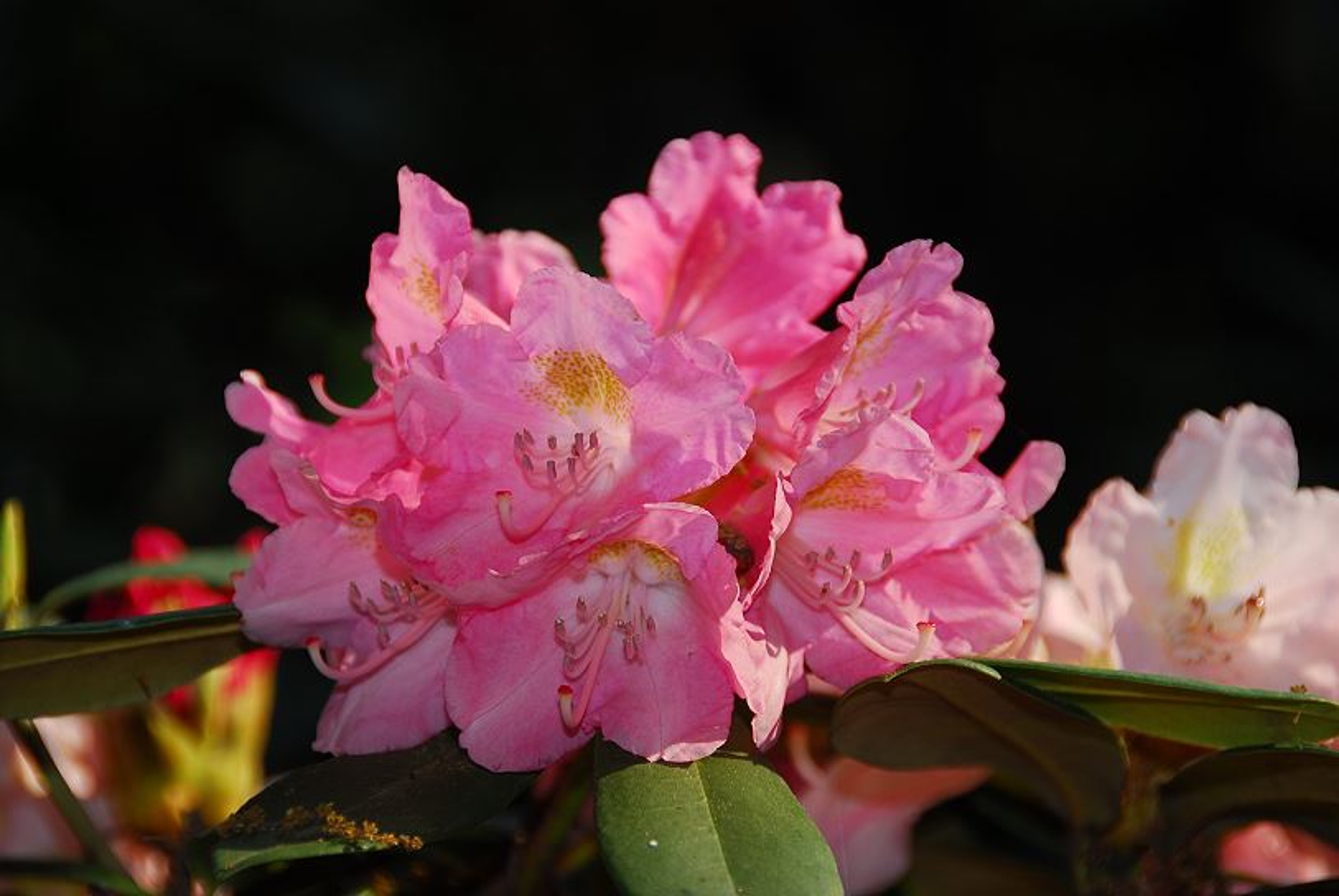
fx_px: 9495
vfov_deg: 5.4
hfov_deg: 8.1
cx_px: 670
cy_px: 448
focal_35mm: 255
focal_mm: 170
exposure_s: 1/200
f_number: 5.6
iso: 100
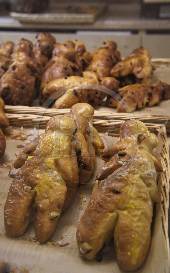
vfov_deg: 42.6
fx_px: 348
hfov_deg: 27.4
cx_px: 85
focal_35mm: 47
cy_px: 136
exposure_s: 1/60
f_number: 7.1
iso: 1600
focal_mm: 46
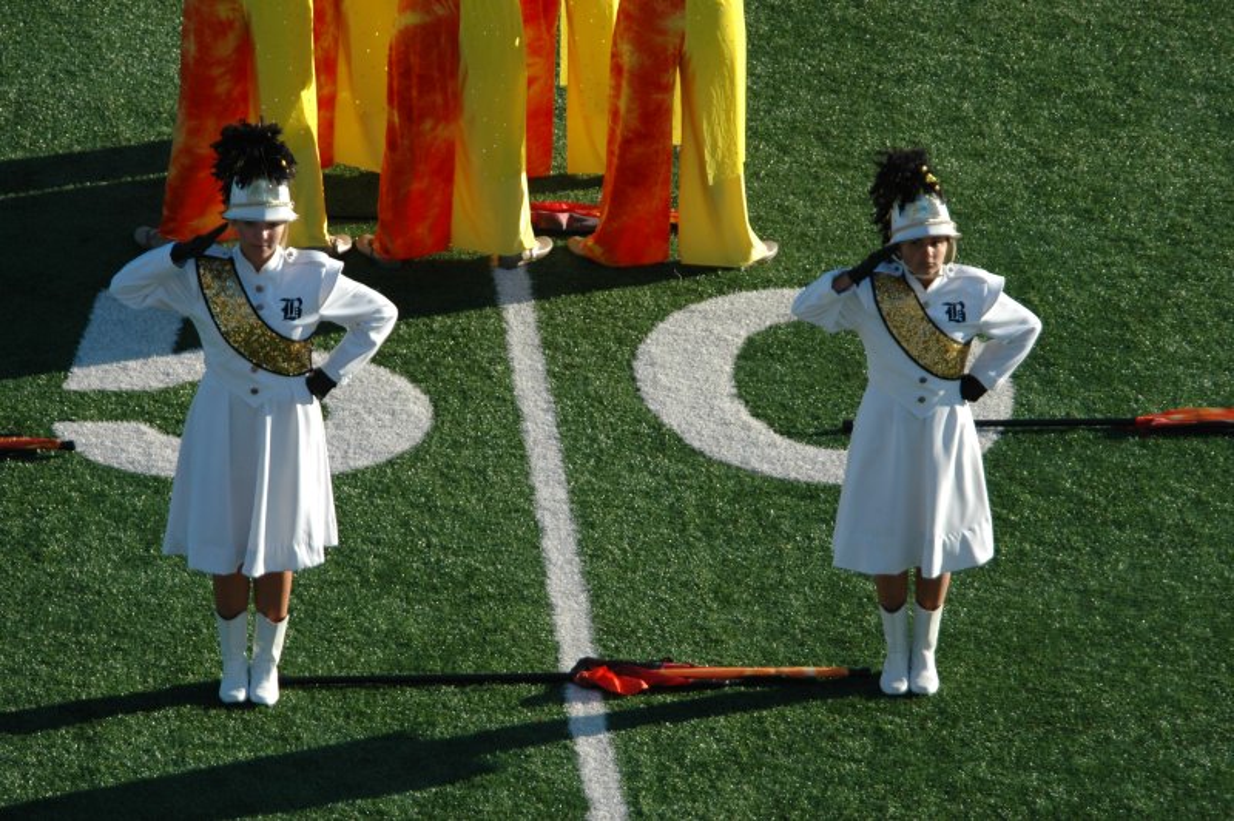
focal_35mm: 405
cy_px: 410
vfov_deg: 3.4
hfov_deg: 5.1
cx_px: 617
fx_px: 13871
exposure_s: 1/500
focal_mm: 270
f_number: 5.6
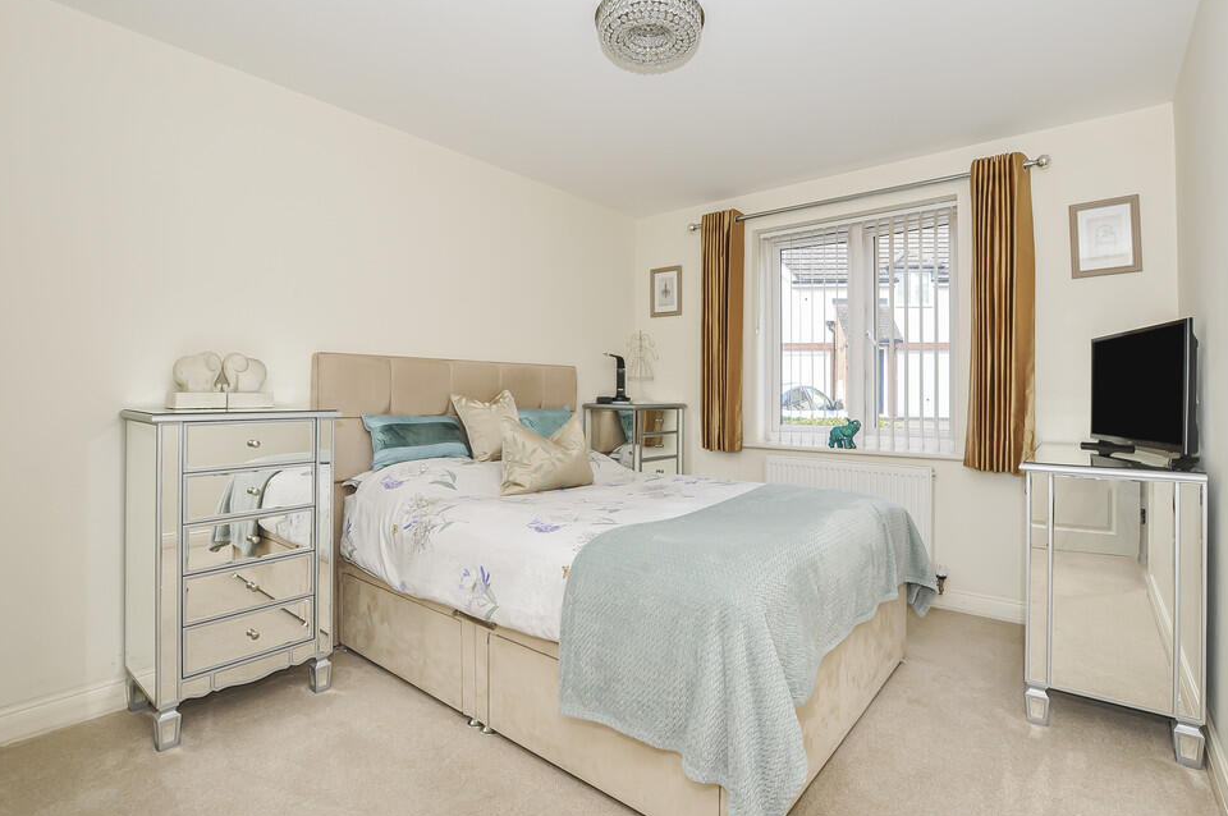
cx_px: 643
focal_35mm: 16
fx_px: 545
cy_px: 385
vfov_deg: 73.6
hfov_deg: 96.7
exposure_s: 1/15
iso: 400
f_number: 11
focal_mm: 10
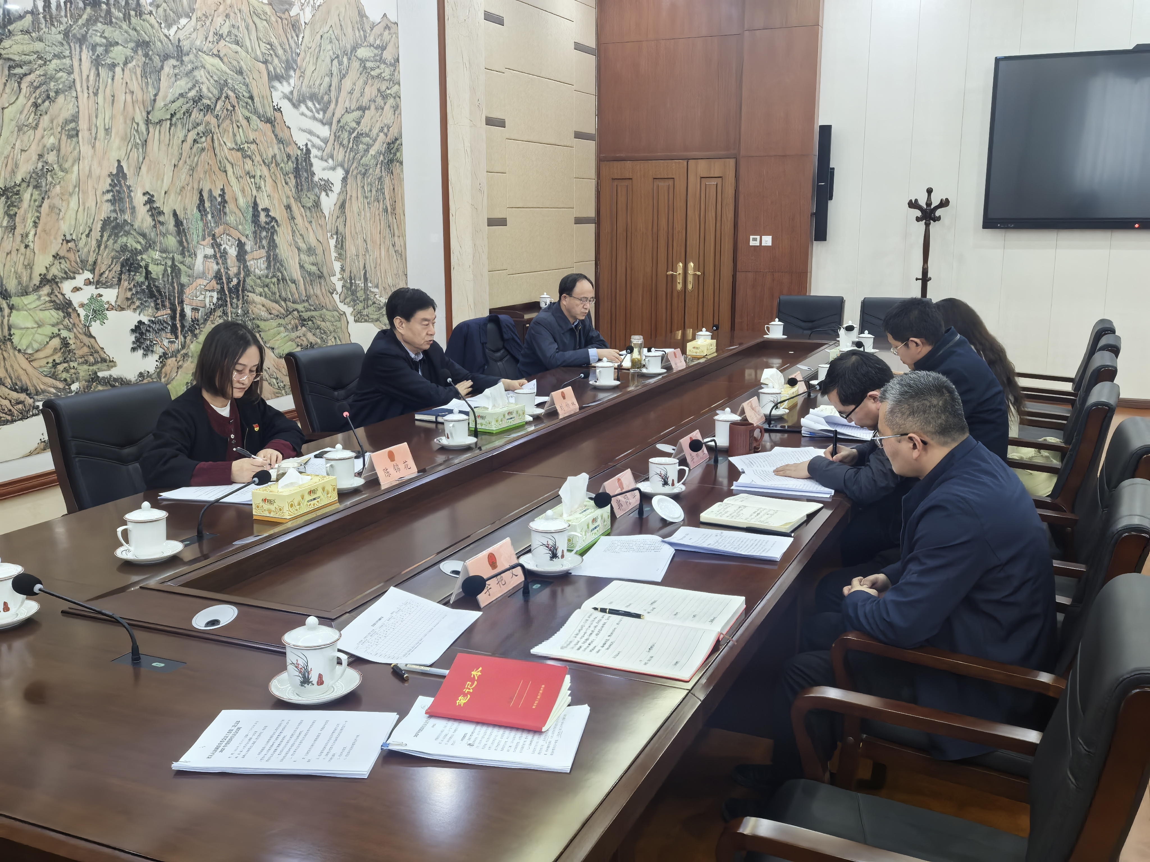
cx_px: 575
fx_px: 1096
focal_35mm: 33
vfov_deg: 42.9
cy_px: 431
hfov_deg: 55.4
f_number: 4
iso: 400
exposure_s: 1/33
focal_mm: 5.8
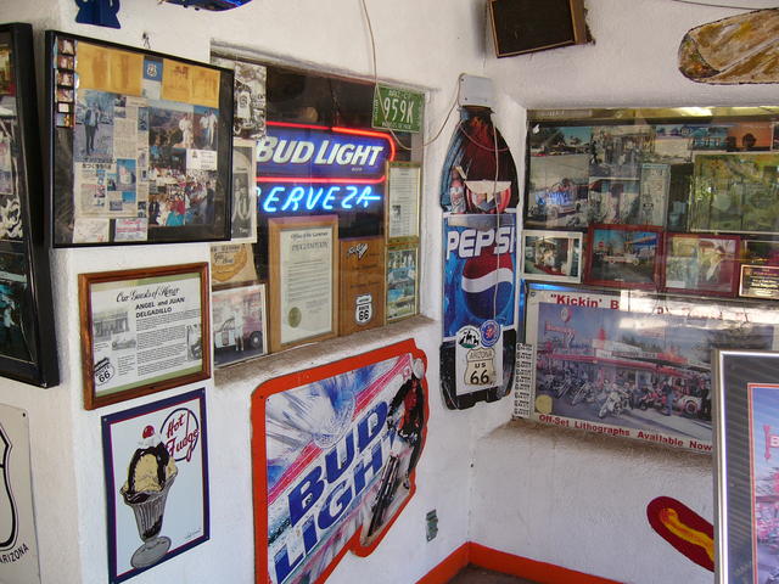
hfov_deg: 52.6
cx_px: 390
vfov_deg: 40.7
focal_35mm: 35
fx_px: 788
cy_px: 292
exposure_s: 1/40
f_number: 2.8
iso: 100
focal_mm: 5.8
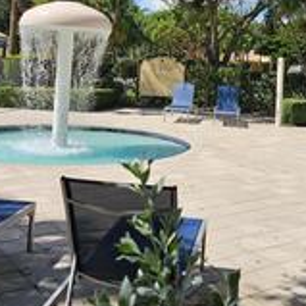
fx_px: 510
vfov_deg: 32.0
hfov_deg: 33.1
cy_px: 40
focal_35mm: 51
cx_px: 204
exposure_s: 1/914
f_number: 1.7
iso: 10
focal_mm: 6.3
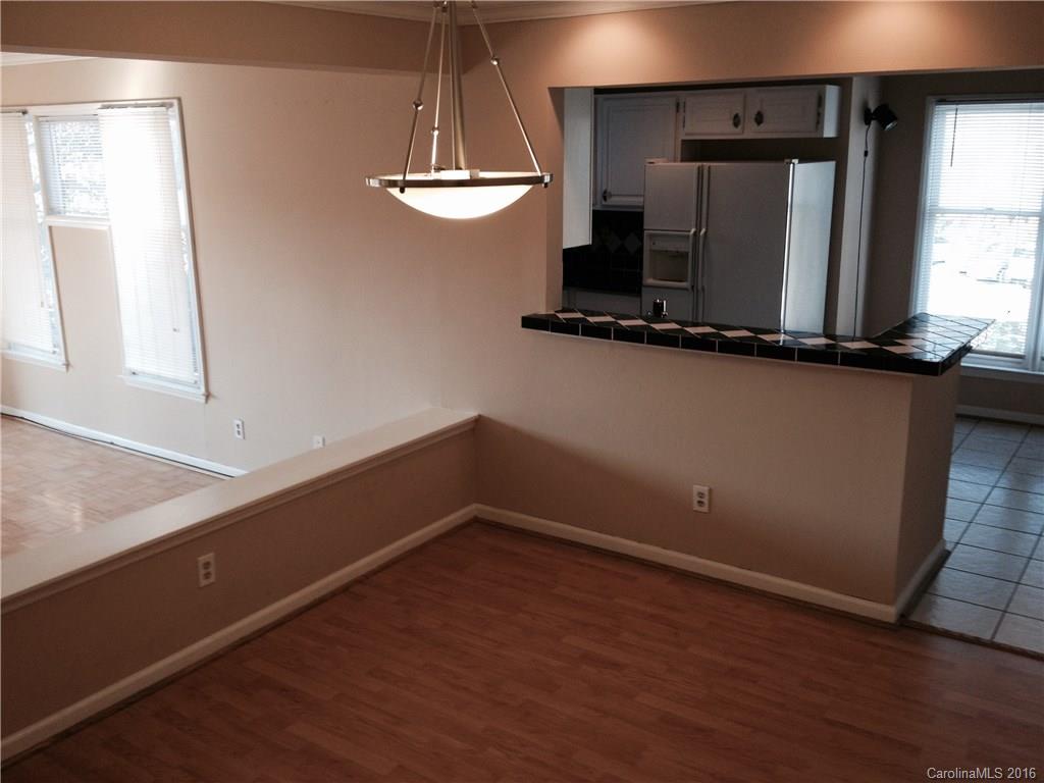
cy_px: 392
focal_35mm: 35
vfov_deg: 40.7
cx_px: 522
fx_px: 1056
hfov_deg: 52.6
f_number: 2.4
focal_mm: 4.28
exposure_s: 1/60
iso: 64
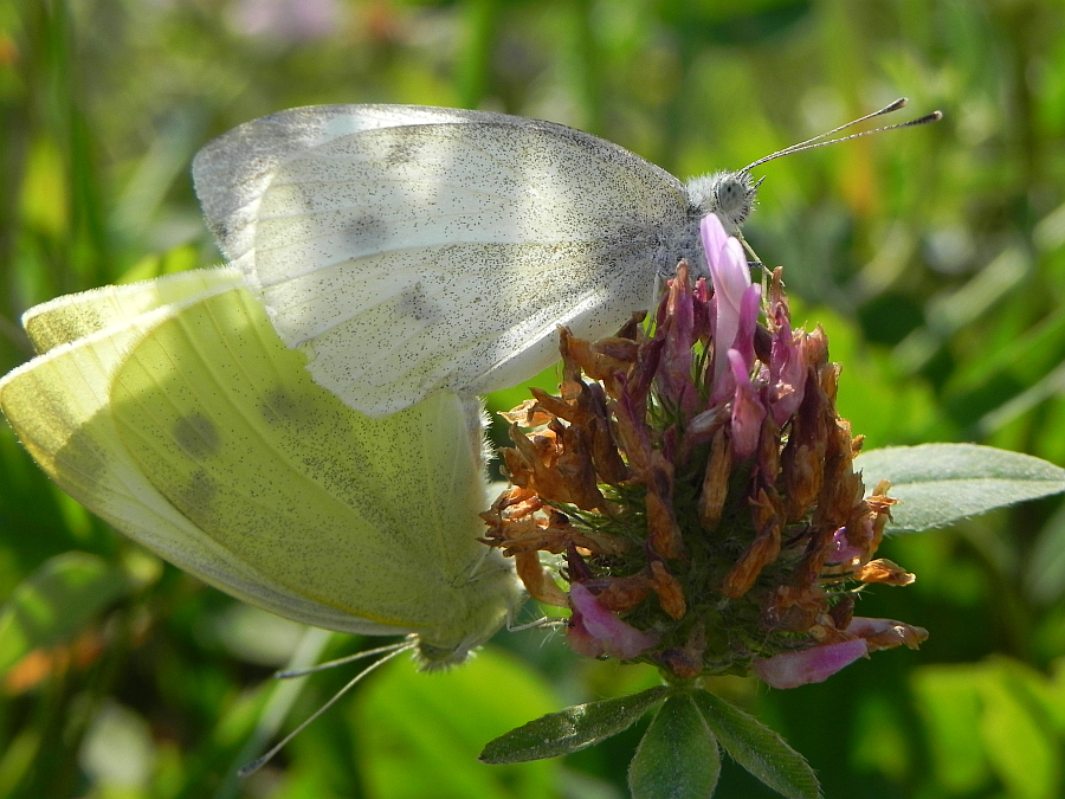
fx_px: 3230
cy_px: 400
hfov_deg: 18.7
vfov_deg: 14.1
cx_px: 532
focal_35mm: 105
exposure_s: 1/590
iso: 160
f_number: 5
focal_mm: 18.8
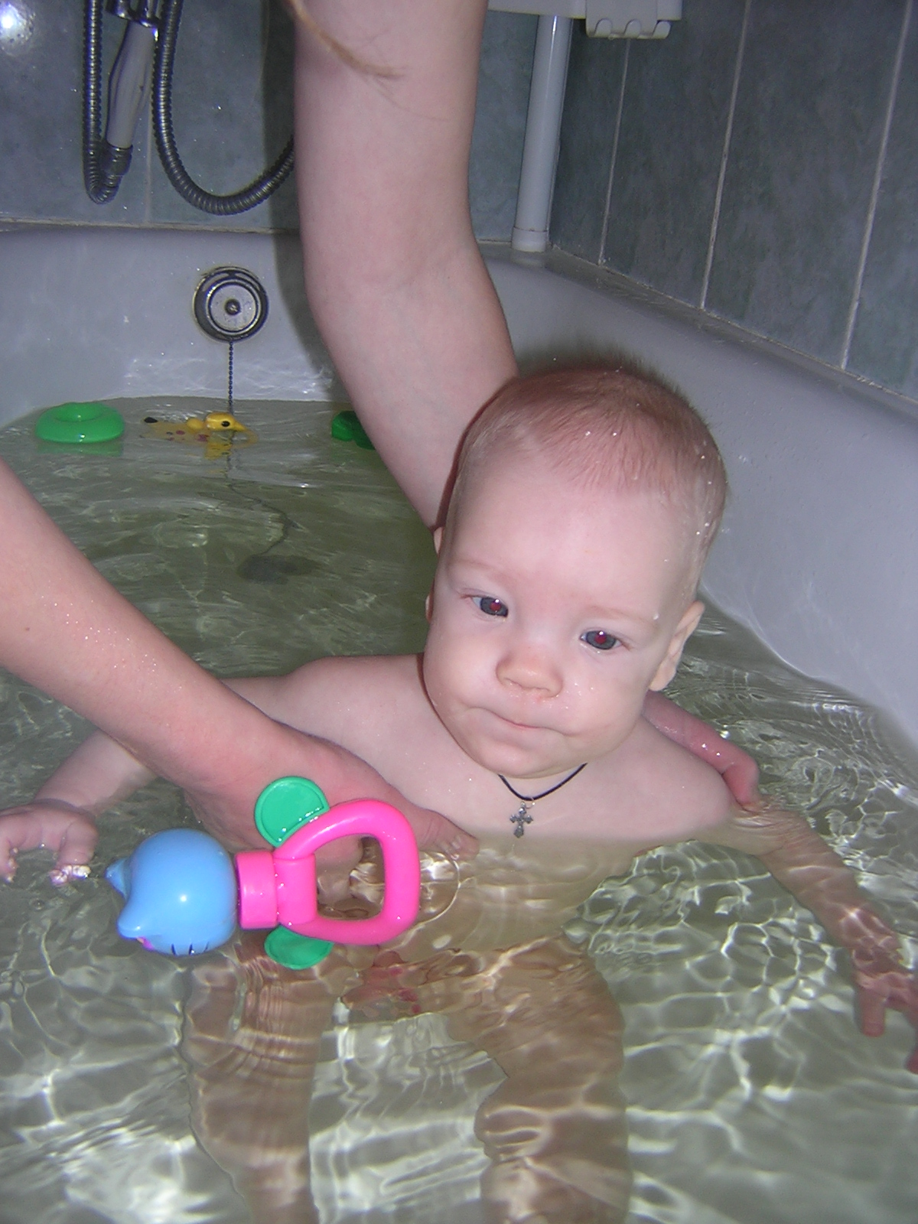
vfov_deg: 51.4
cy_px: 612
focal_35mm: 36
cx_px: 459
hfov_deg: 39.7
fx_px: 1273
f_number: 2.6
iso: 100
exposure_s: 1/60.1
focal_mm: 4.7
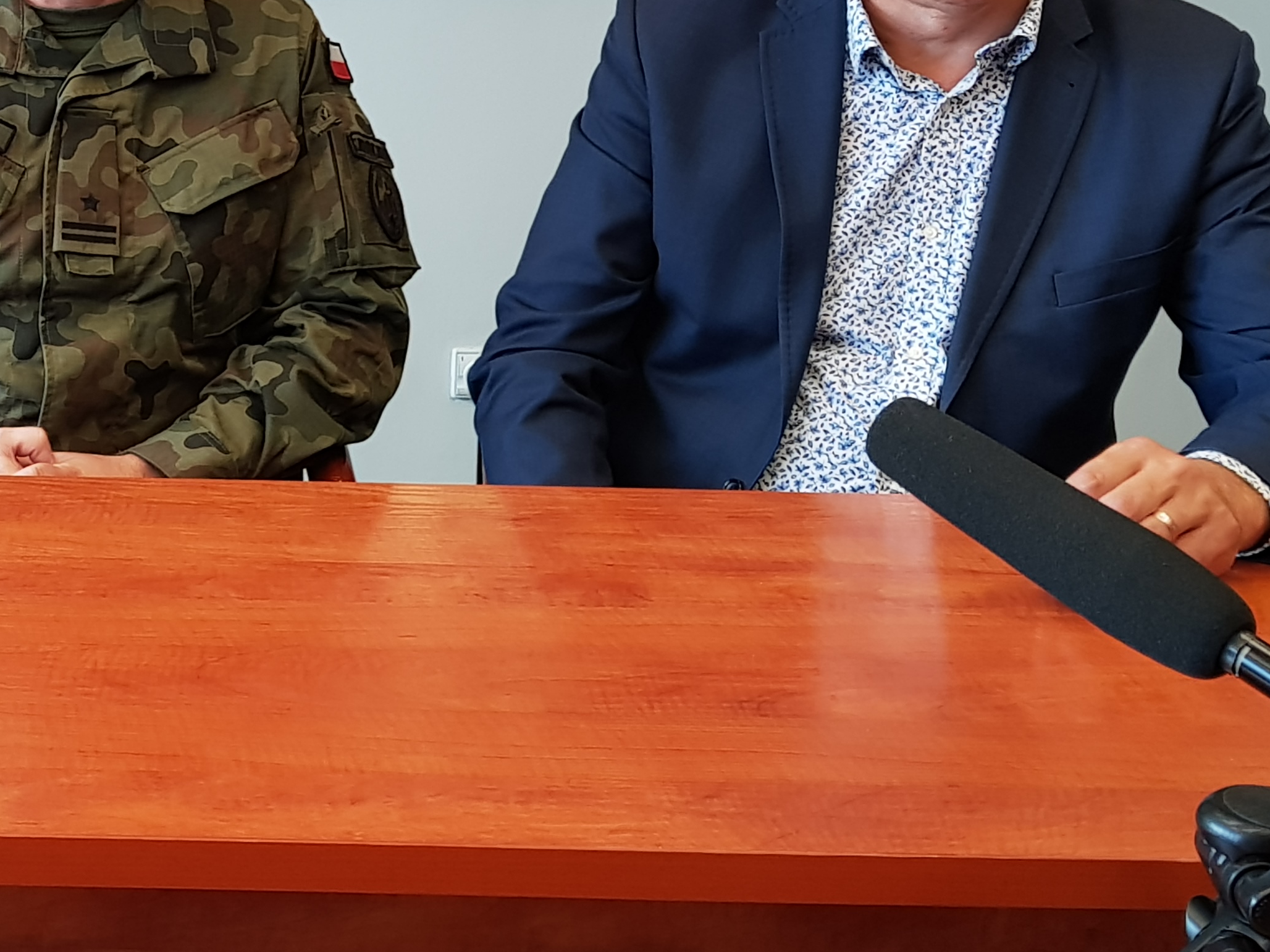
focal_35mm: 51
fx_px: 1871
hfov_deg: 35.2
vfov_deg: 27.8
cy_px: 158
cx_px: 117
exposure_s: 1/50
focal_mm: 4.2
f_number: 1.7
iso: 64
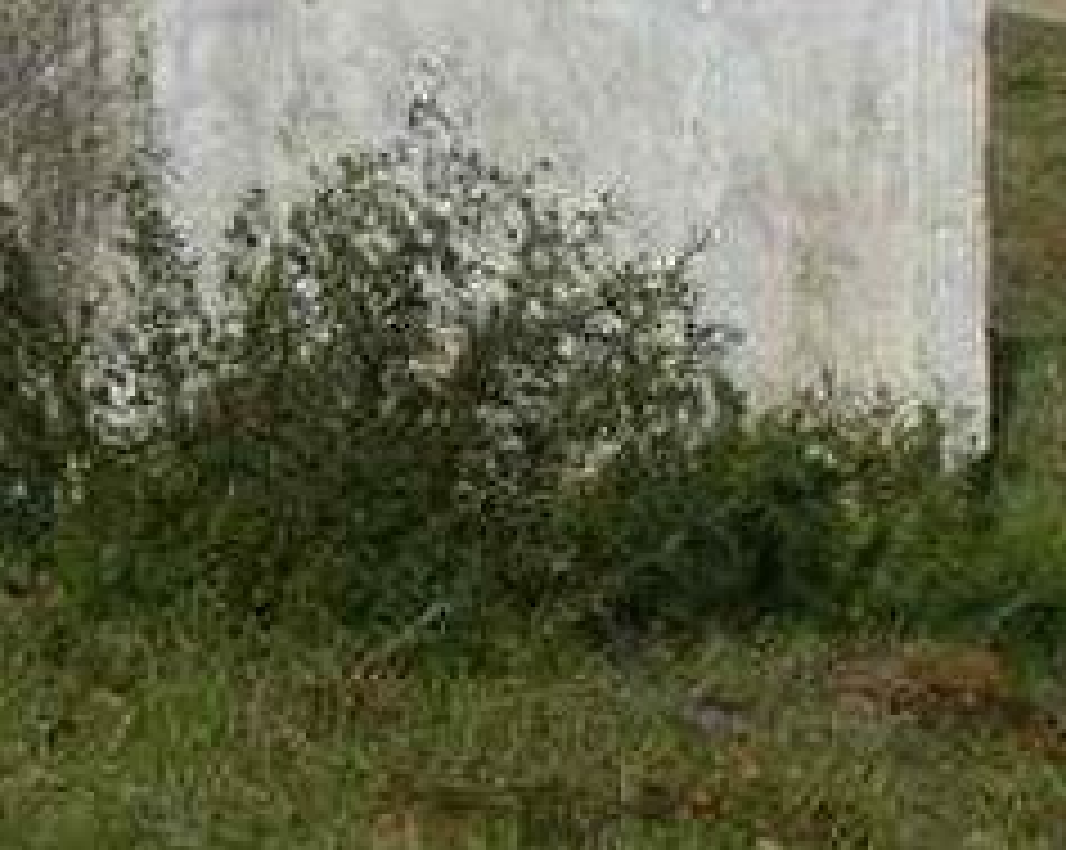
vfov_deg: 8.4
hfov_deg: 10.4
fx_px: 5766
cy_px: -36
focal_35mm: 183
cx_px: -193
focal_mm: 5.7
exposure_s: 1/250
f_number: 6.9
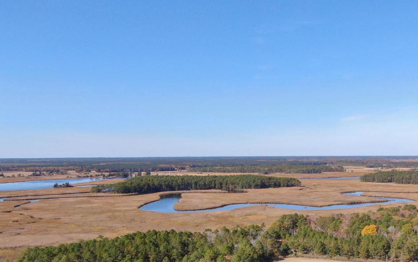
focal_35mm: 39
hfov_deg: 49.7
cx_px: 270
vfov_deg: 31.4
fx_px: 444
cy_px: 232
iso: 110
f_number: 2.8
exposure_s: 1/1250
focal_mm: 4.39
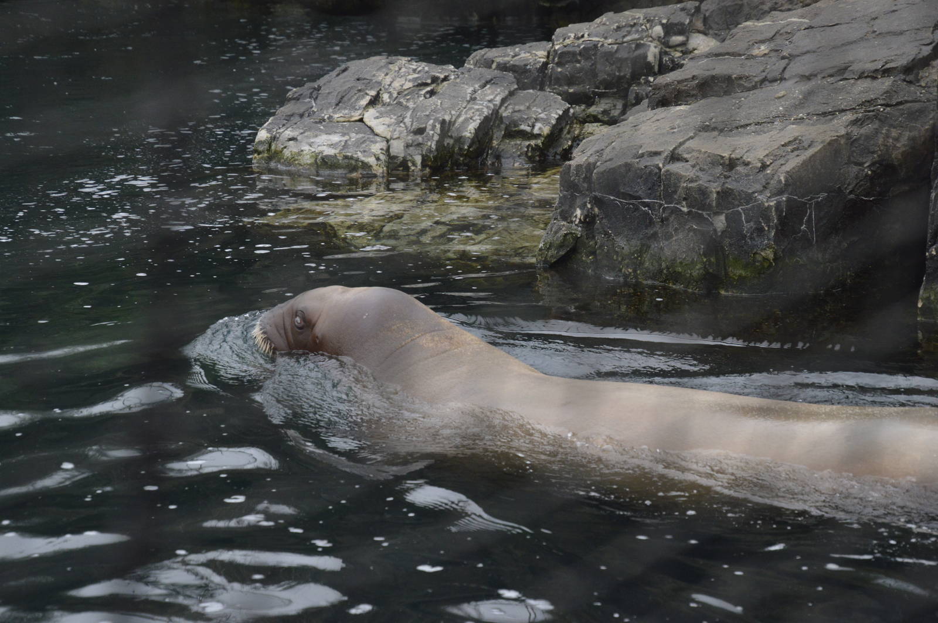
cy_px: 312
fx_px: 2421
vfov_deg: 14.7
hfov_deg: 21.9
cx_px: 469
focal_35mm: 93
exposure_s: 1/500
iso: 1250
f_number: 5
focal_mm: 62
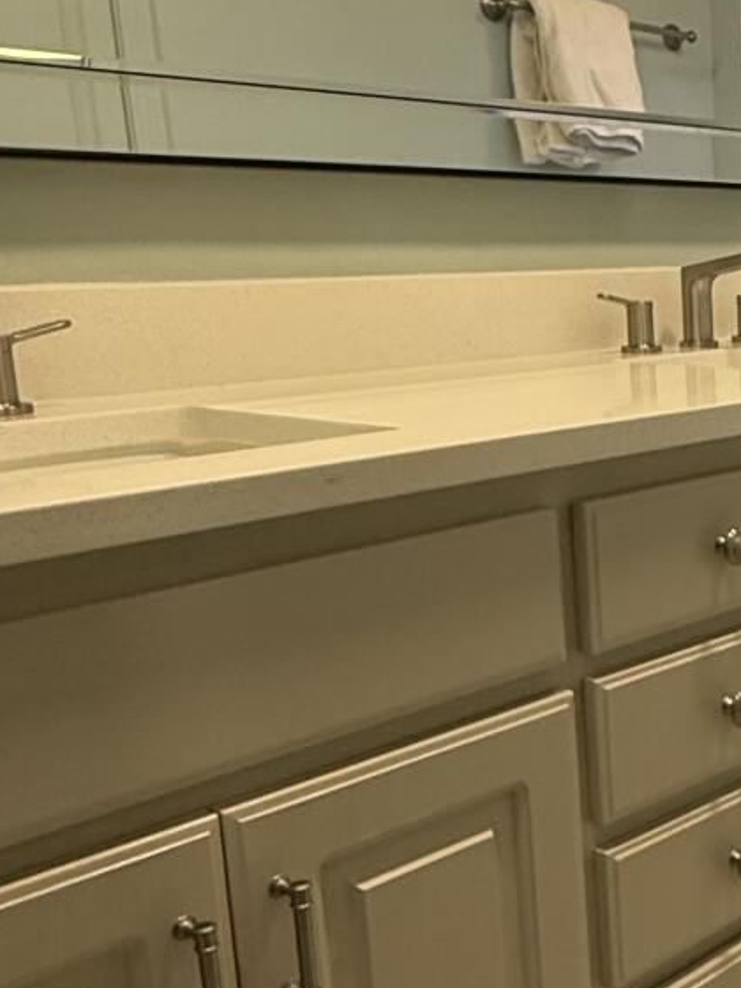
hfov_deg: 25.1
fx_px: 1427
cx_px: 965
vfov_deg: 38.2
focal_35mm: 50
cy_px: 535
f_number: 2.2
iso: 200
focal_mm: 2.22
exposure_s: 1/120
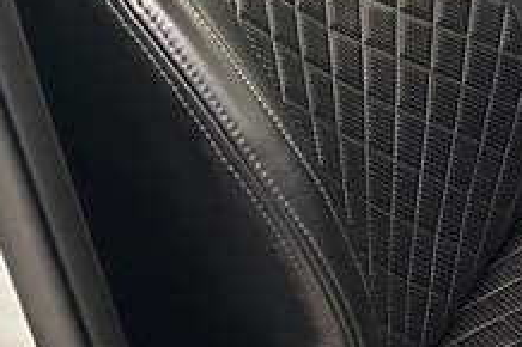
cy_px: -104
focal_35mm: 103
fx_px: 1492
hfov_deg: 16.6
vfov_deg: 12.8
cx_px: 941
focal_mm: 6.86
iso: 640
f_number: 1.78
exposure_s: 1/50
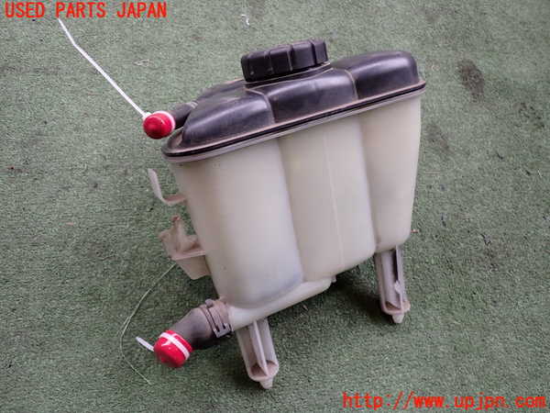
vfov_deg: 46.8
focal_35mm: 30
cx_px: 275
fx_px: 477
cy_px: 206
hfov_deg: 60.0
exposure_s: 1/125
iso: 200
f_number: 2.3
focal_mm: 5.4
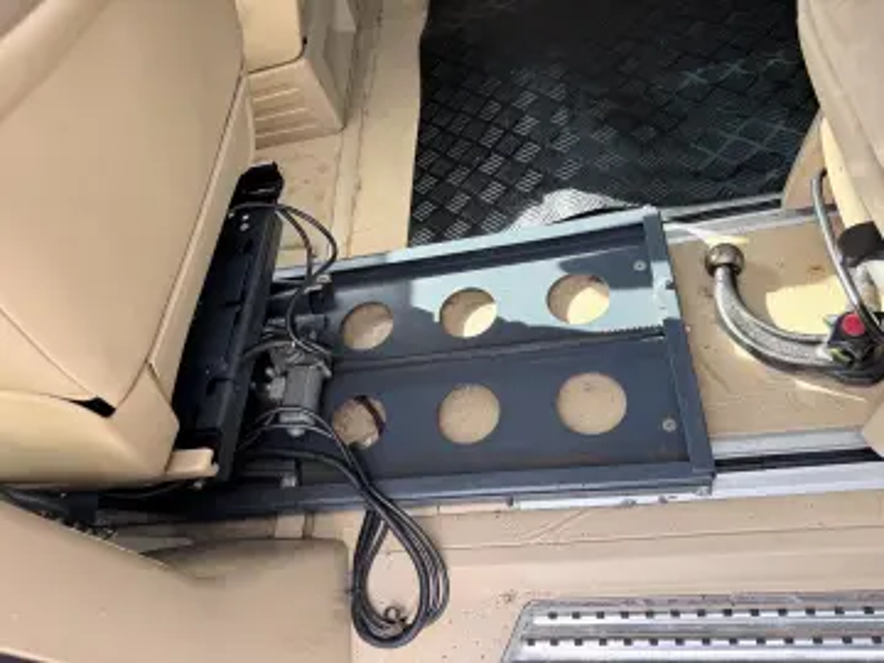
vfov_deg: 56.8
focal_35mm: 24
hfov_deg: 71.6
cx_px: 442
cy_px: 332
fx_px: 613
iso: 100
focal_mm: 6.76
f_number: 1.78
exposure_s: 1/305
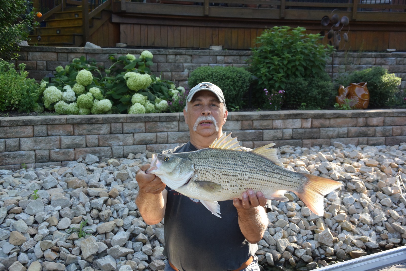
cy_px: 136
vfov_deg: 30.5
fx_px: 496
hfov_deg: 44.5
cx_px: 203
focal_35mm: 44
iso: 400
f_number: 5
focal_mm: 16.5
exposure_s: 1/250
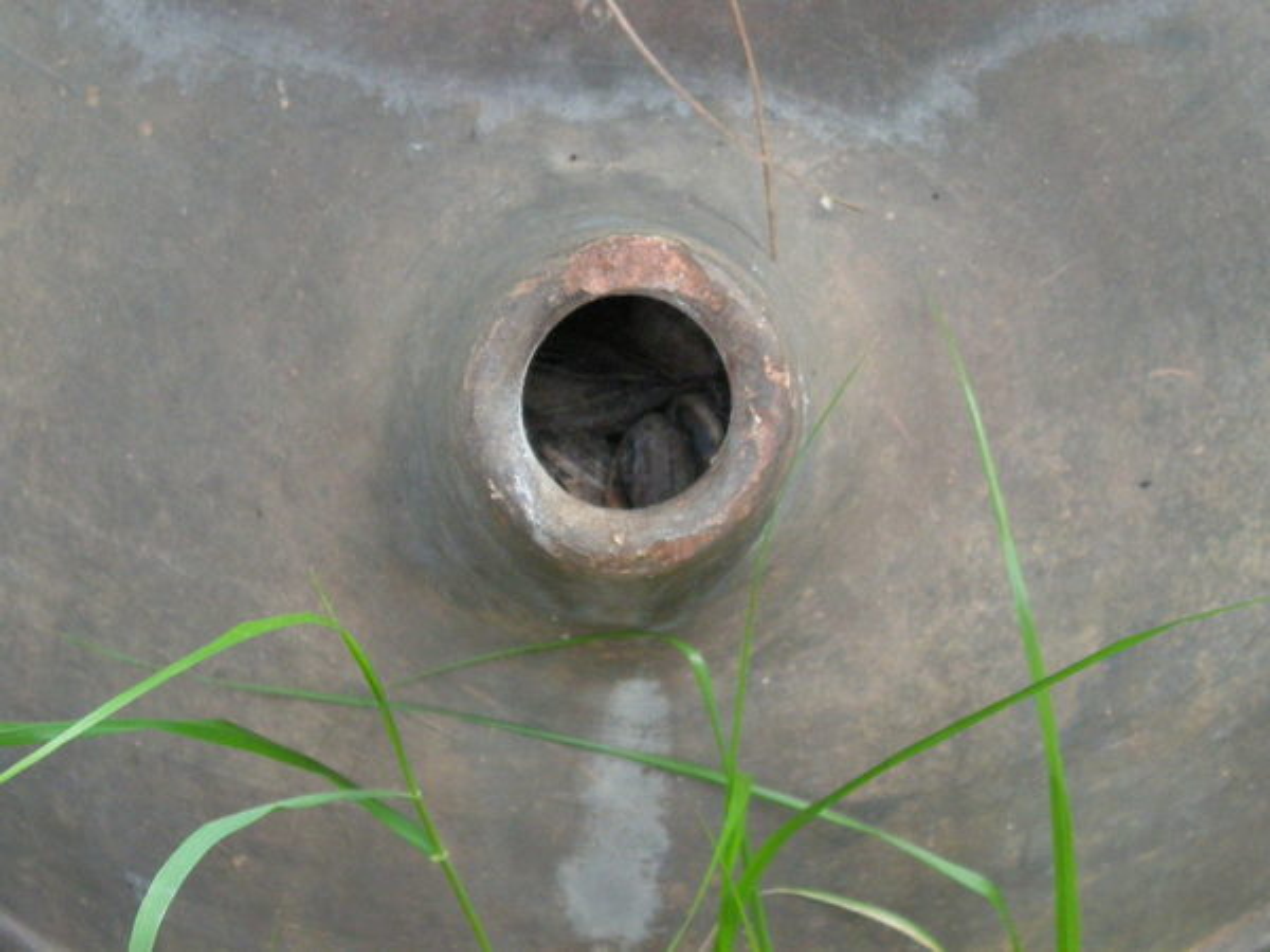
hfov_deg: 18.7
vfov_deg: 14.1
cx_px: 635
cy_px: 476
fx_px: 3852
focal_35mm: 105
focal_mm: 17.1
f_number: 4.7
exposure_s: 1/52
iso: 400
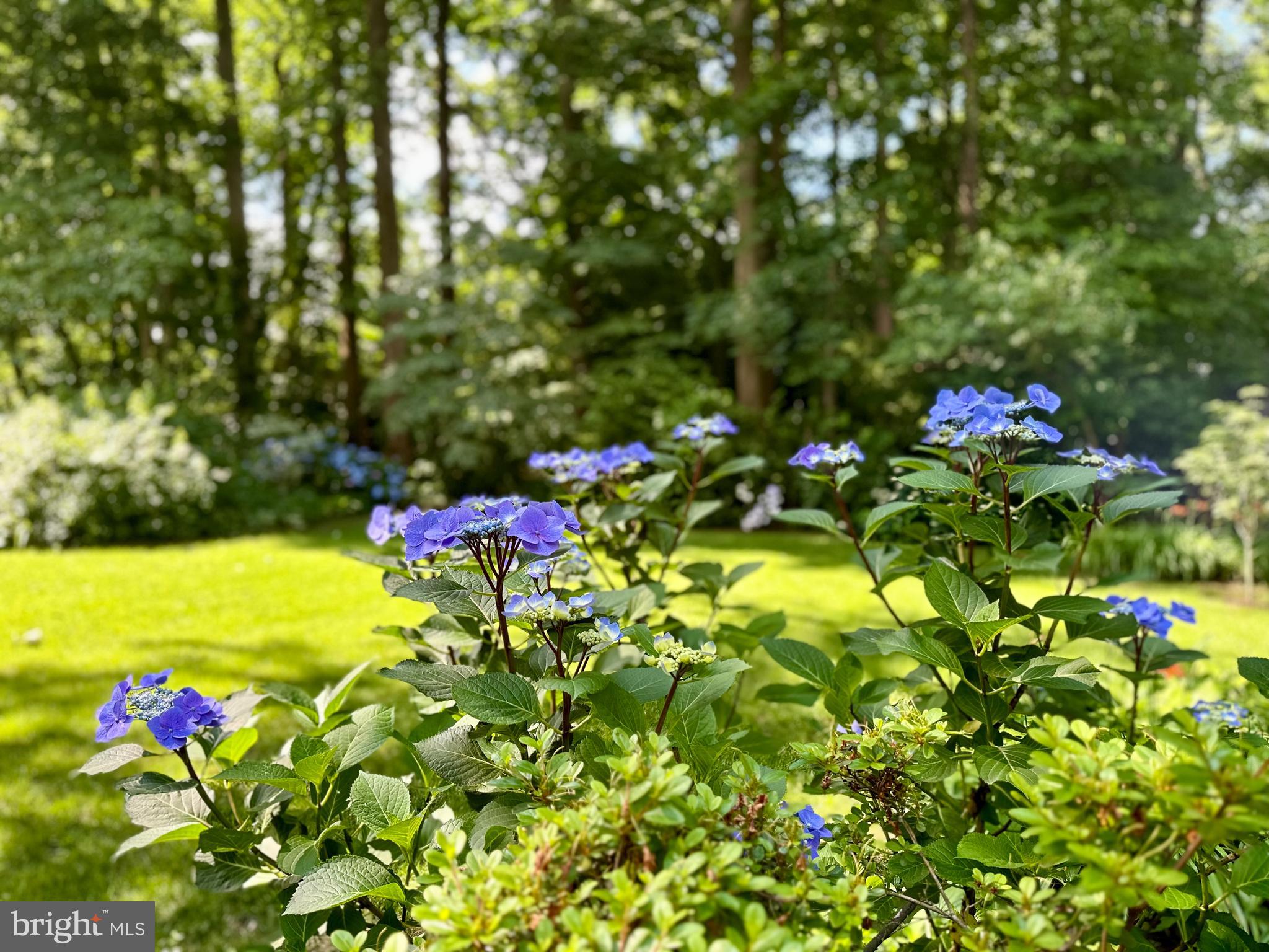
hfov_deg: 71.6
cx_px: 634
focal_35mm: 24
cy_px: 476
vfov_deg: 56.8
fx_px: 880
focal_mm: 6.86
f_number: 1.78
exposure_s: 1/384
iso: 80
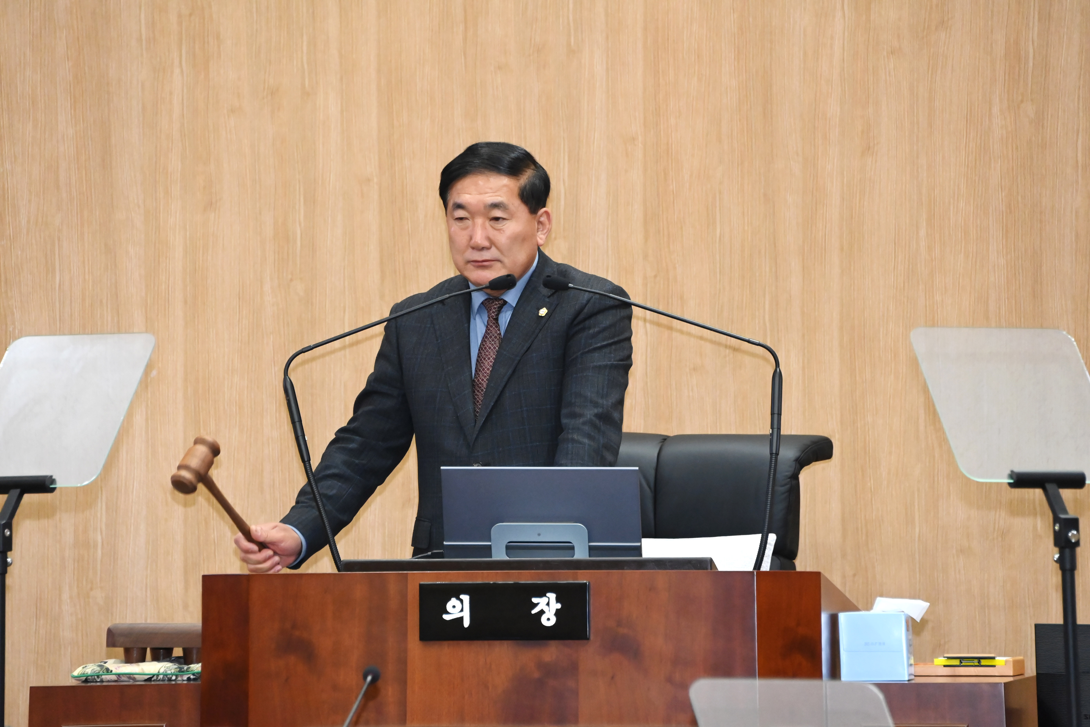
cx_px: 545
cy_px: 364
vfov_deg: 6.5
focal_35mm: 210
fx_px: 6358
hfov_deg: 9.8
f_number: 6.3
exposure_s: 1/250
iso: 8000
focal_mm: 210
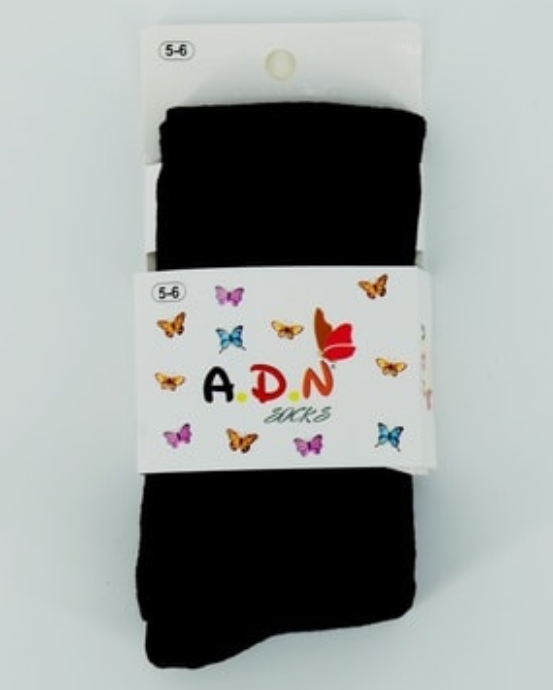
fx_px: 1913
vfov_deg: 20.5
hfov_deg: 16.4
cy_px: 347
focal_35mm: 94
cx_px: 276
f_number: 9
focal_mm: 55
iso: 100
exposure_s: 1/15
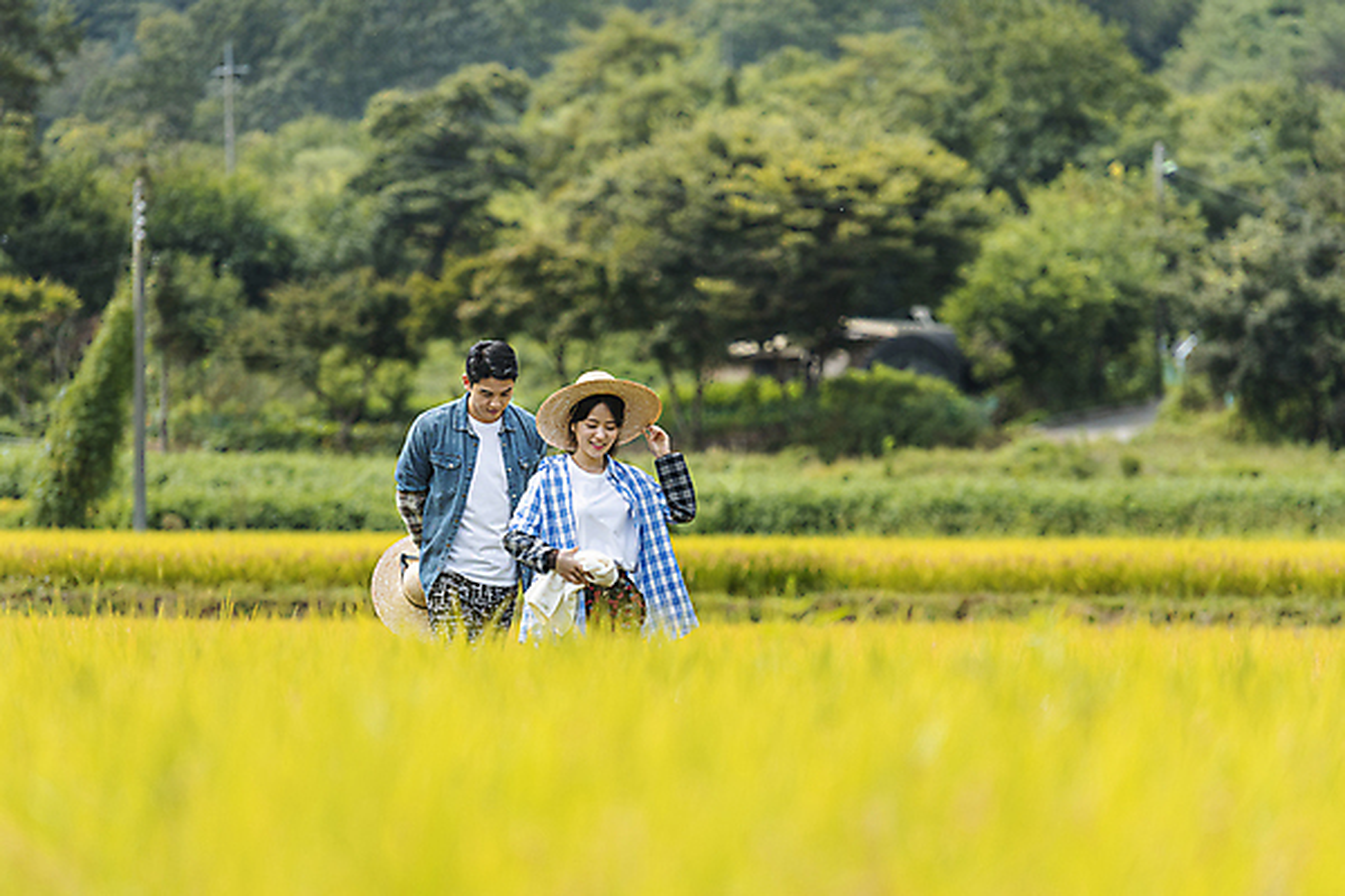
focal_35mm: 180
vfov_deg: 7.6
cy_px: 448
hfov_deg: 11.4
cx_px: 672
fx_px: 6724
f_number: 4
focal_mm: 180
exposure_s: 1/1600
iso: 200
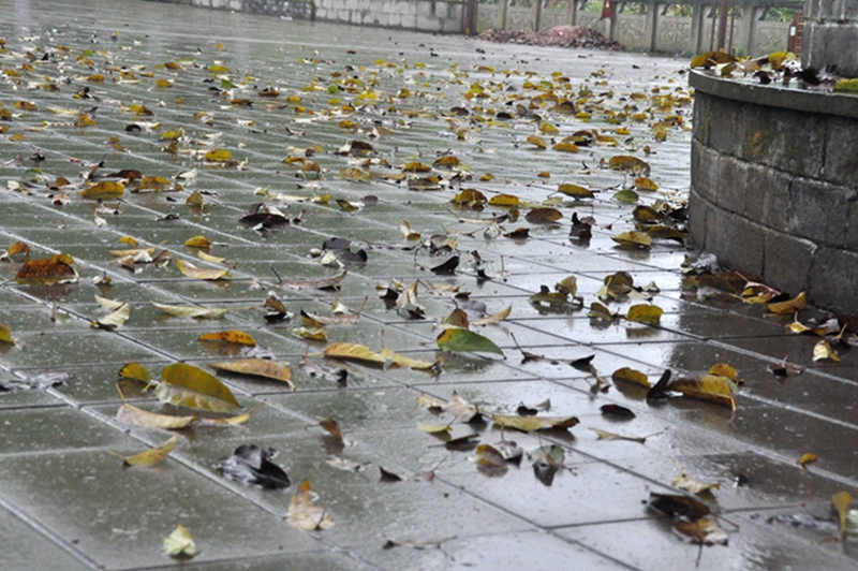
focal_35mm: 84
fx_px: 2000
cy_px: 286
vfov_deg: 16.2
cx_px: 429
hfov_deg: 24.2
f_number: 13
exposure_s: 1/2500
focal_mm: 56
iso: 3200
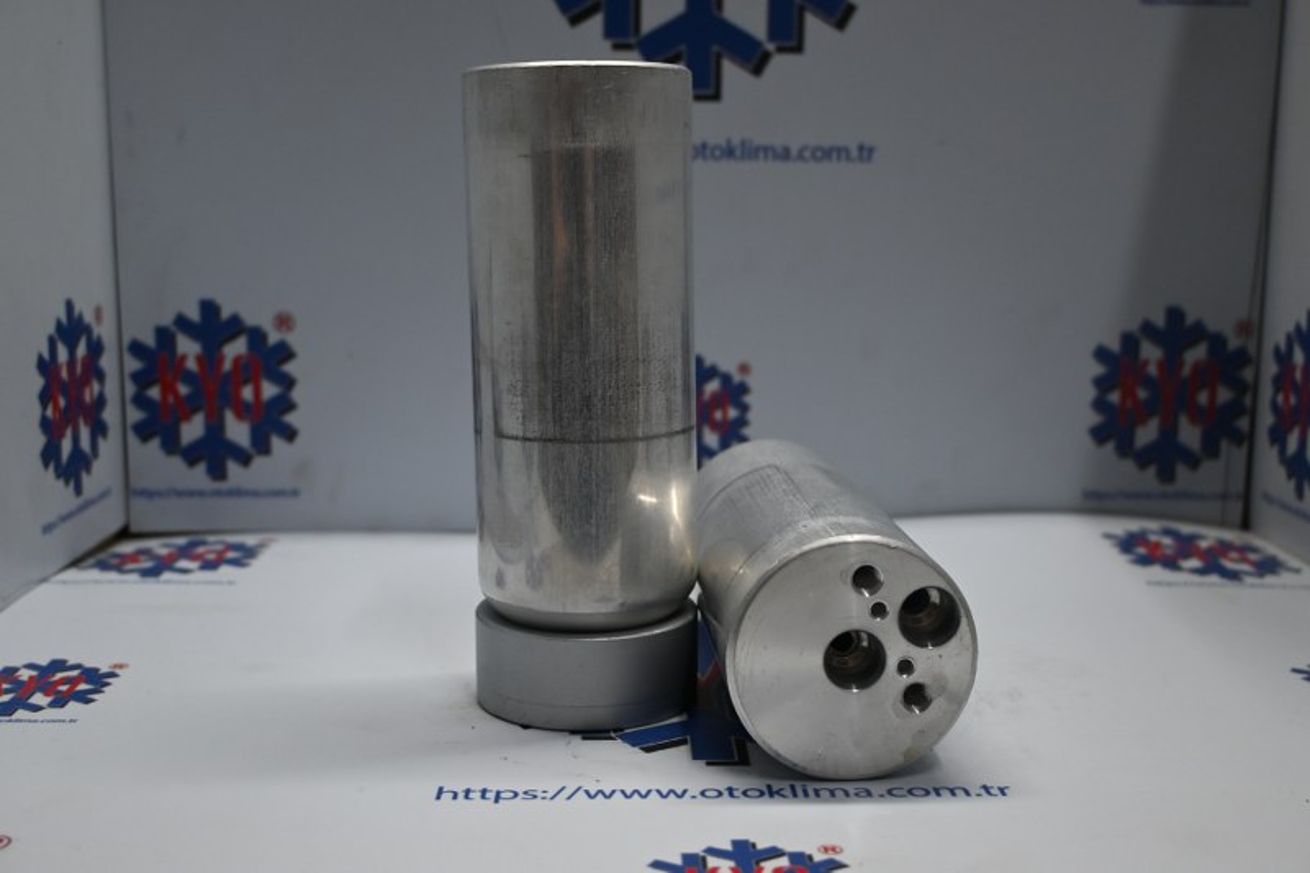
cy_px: 436
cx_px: 655
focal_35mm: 41
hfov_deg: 47.2
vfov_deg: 32.4
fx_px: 1501
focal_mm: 27.5
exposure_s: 1/125
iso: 640
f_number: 4.5
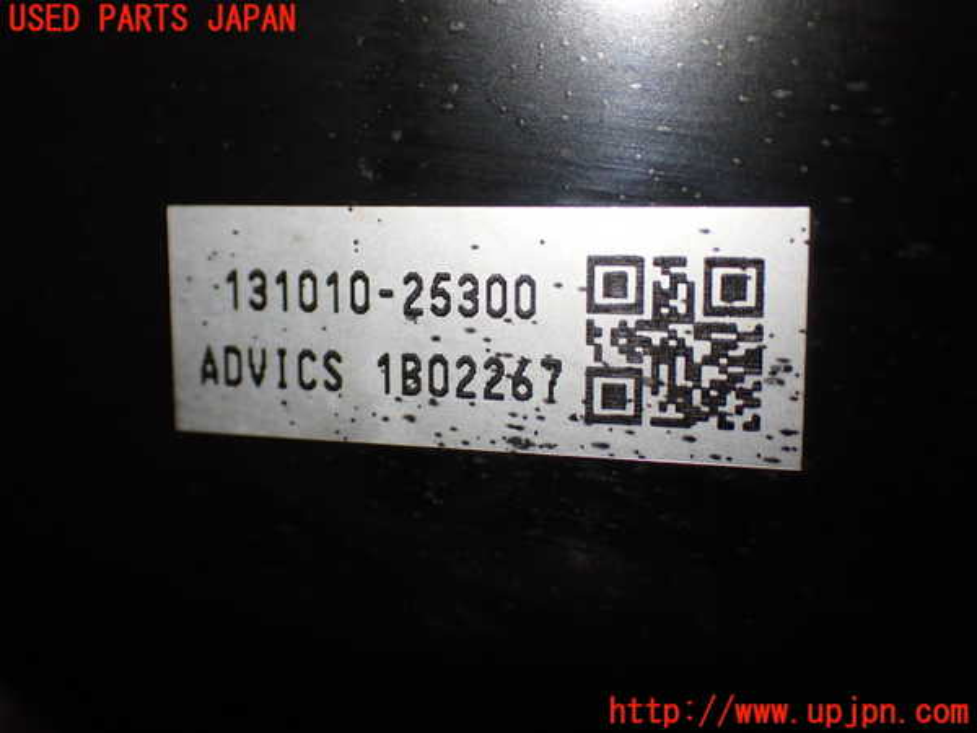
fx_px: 1242
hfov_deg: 42.9
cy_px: 366
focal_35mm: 44
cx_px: 488
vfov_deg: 32.9
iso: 400
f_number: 2.9
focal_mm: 7.84
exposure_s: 1/160
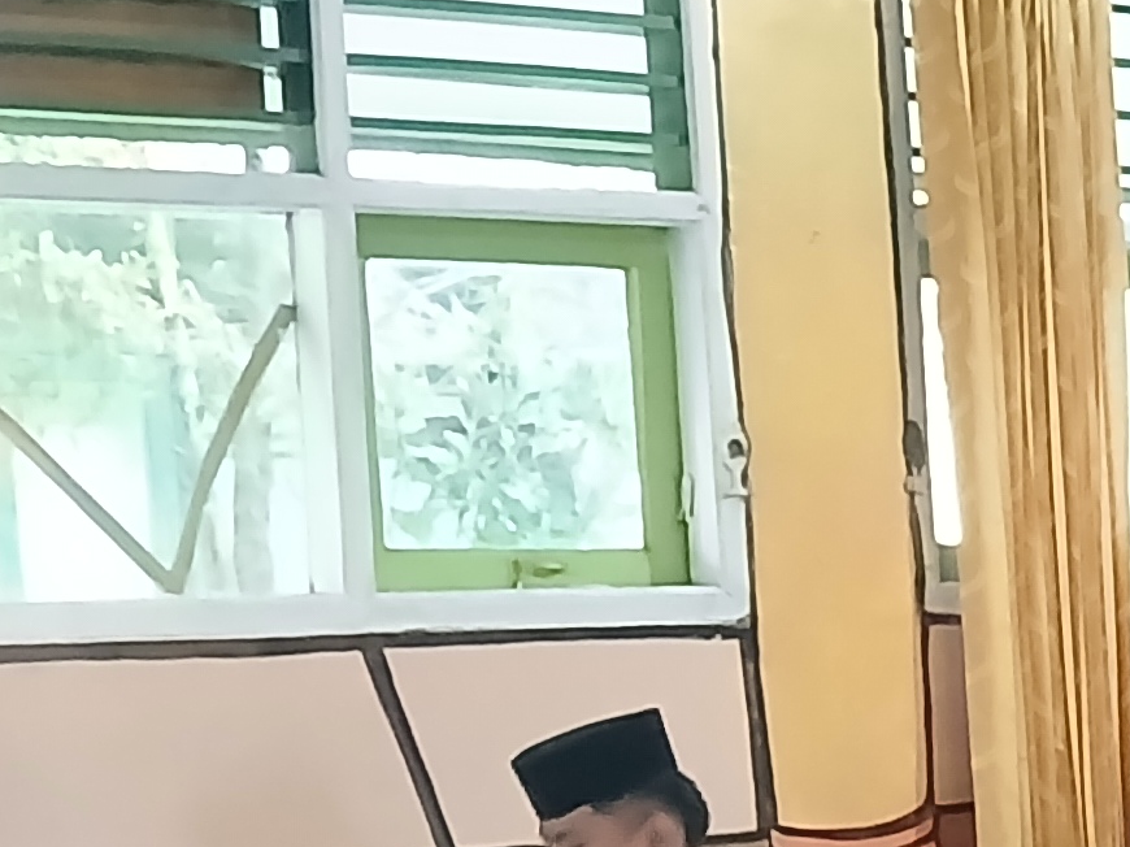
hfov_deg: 14.7
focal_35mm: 122
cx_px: 1860
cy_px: 1293
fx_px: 3981
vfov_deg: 11.6
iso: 640
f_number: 1.8
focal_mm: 3.98
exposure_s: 1/20
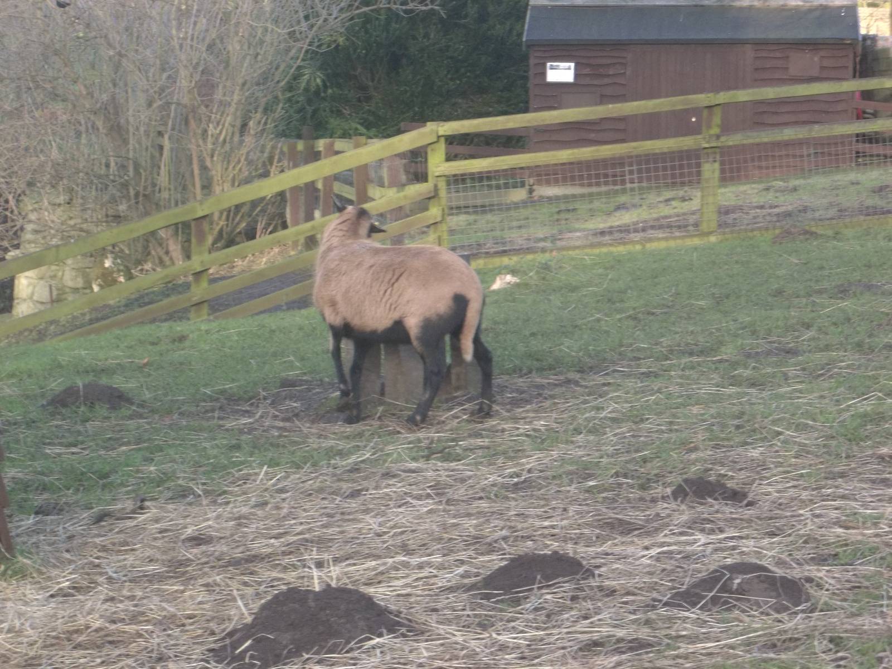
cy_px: 334
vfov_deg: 12.7
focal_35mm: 117
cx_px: 446
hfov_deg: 16.8
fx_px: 3015
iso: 160
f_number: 5.1
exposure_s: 1/40
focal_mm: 21
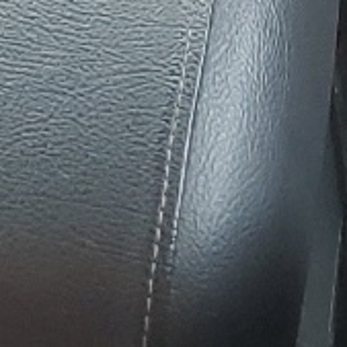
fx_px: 2472
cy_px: -589
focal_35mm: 218
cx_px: 125
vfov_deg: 7.3
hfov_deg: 8.0
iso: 67
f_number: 1.5
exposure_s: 1/120
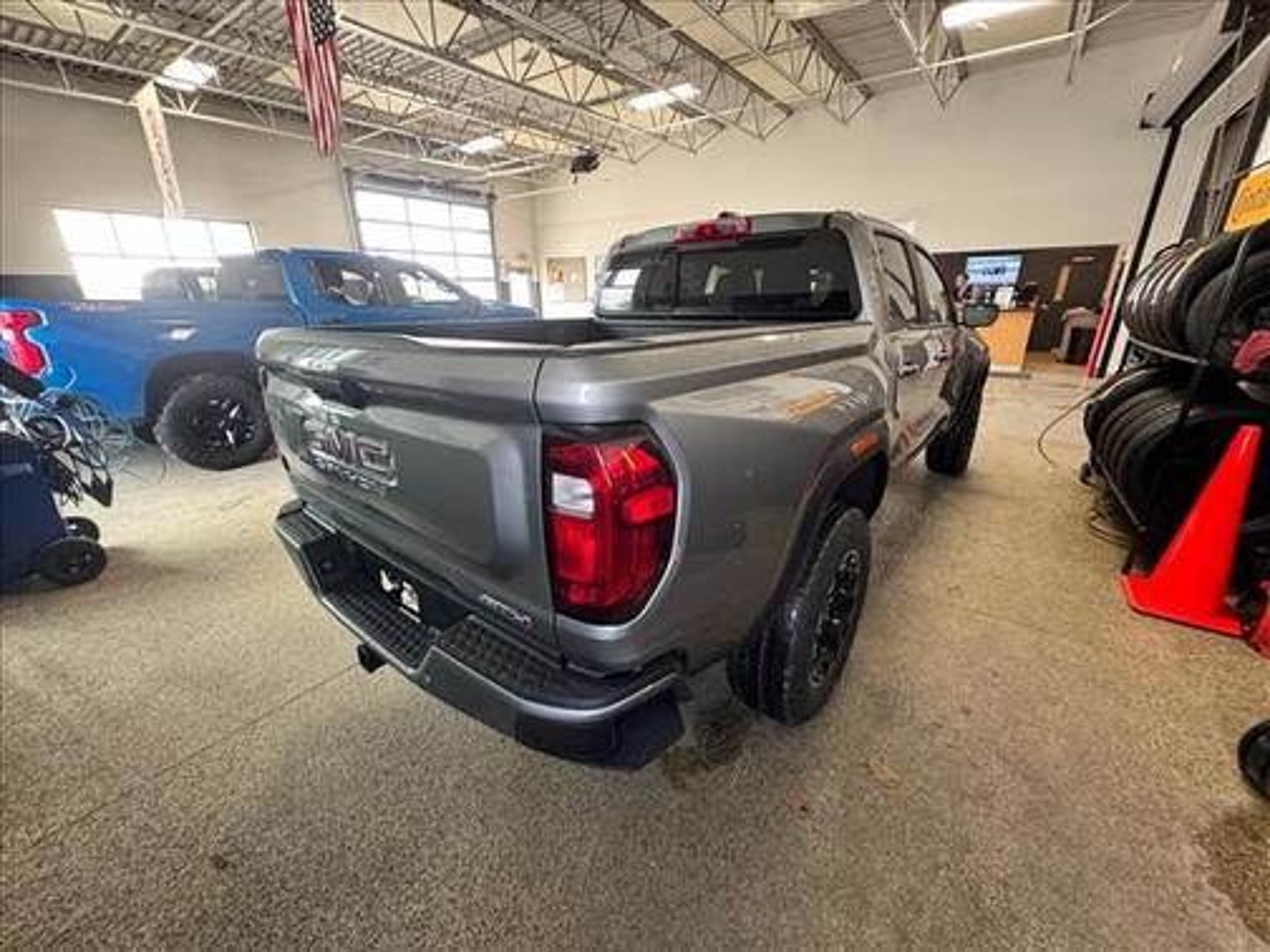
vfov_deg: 85.7
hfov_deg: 102.1
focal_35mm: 14
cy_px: 476
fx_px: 514
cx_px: 635
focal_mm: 2.22
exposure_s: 1/60
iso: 320
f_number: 2.2
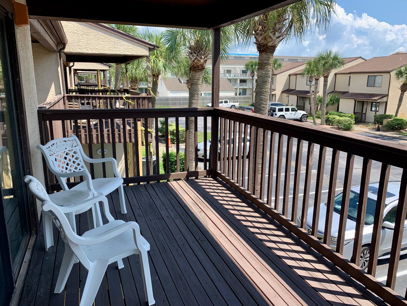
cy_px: 153
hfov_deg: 67.3
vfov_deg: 53.1
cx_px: 204
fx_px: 306
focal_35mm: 26
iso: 25
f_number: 1.8
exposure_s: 1/936
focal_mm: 4.25
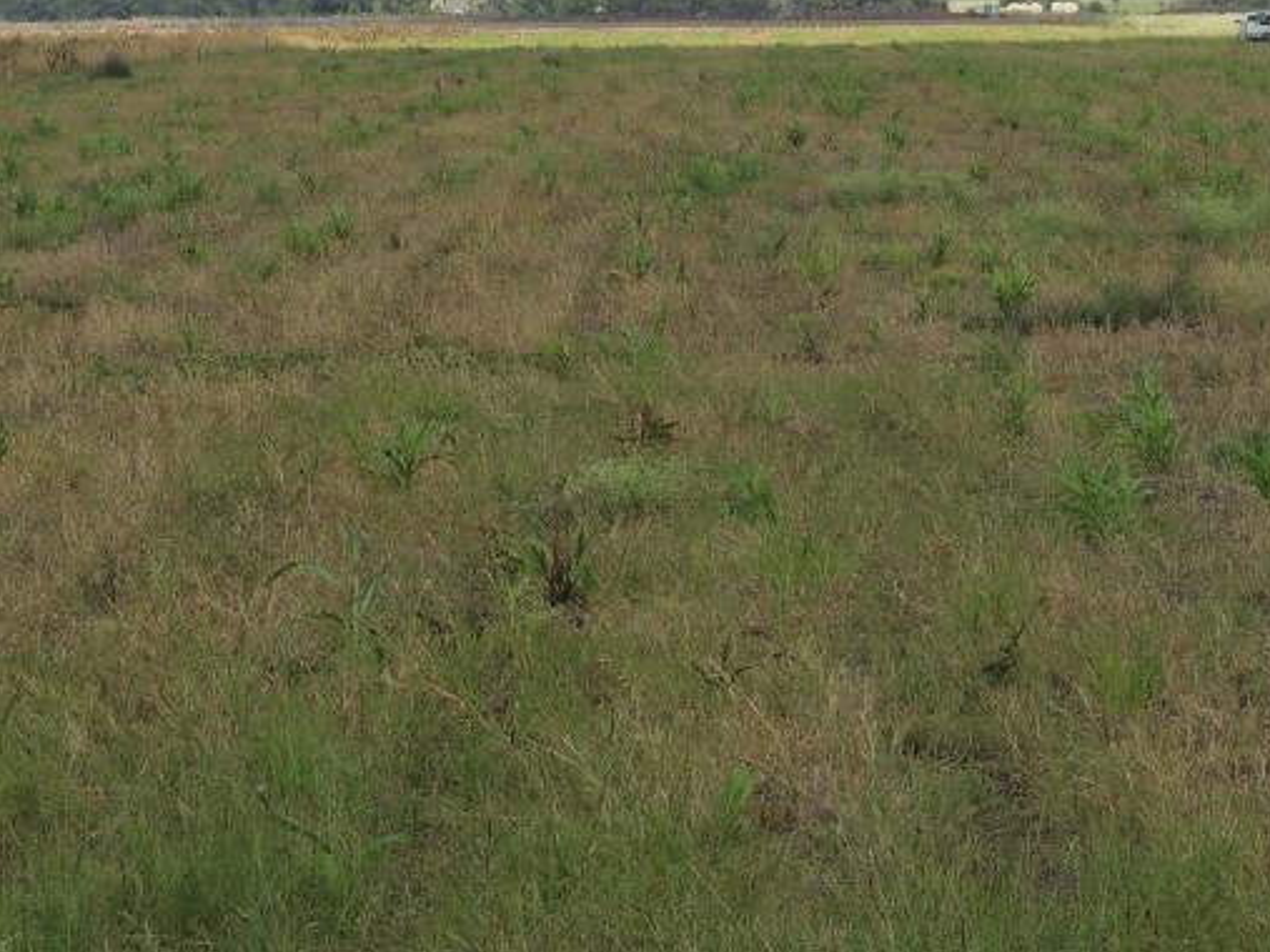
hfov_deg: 9.8
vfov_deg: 7.3
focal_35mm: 202
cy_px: -8
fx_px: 7409
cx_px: 639
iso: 100
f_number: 4.1
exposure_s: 1/800
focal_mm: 17.8
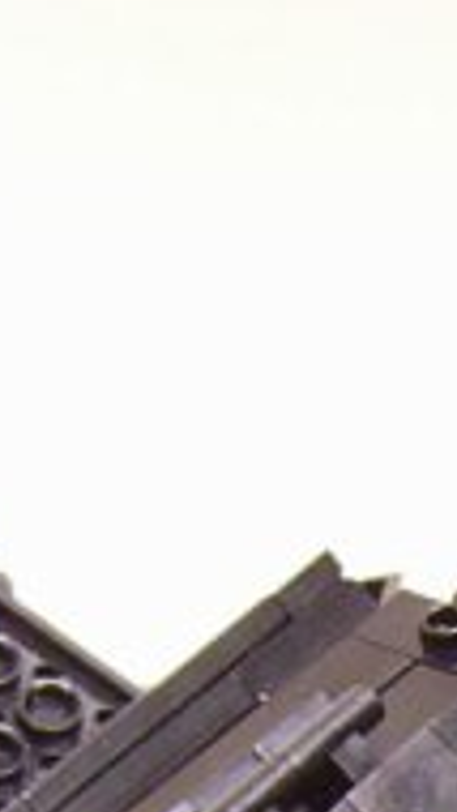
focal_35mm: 196
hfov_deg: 6.1
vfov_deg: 10.5
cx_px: 613
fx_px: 4219
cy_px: 1274
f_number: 2.73
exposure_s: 1/10.1
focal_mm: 5.77
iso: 200
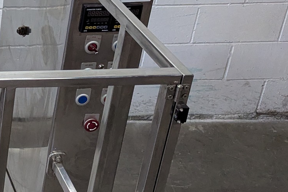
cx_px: -157
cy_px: 62
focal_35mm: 86
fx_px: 688
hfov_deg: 20.0
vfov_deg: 15.8
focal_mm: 6.81
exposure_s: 1/225
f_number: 1.85
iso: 434
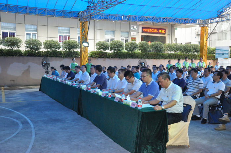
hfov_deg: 51.4
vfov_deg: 35.4
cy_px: 76
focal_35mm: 38
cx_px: 116
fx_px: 240
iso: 1600
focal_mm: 25
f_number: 5
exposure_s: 1/100
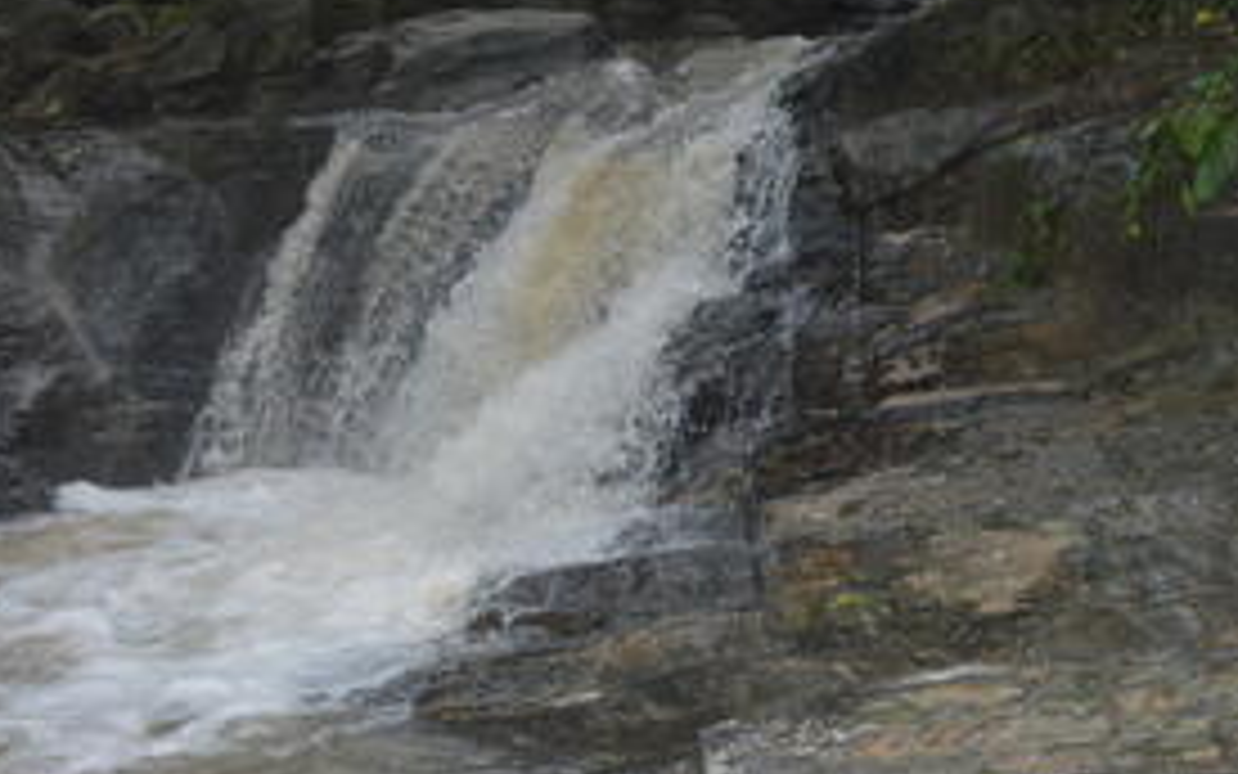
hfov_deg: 38.7
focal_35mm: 50
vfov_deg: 25.7
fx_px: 1687
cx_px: 234
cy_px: 533
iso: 1600
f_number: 8
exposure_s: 1/160
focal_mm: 18
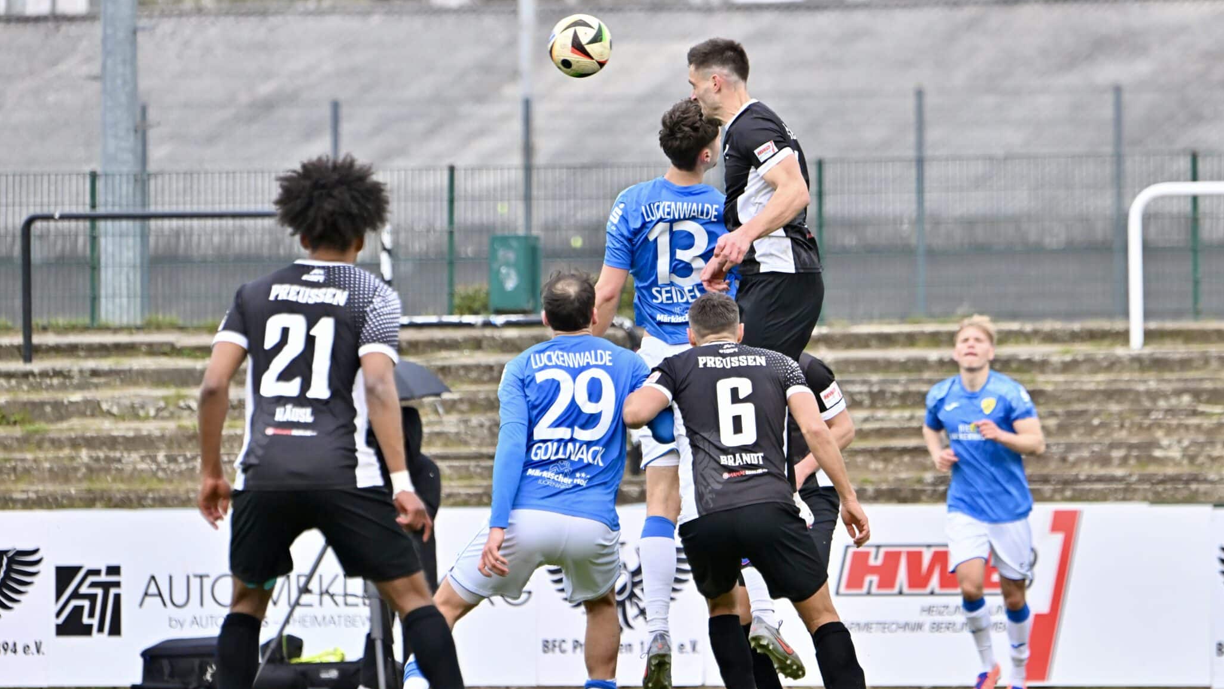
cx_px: 612
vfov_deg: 3.5
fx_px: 11230
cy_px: 376
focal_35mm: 346
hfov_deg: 6.2
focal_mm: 330
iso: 1600
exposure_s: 1/1600
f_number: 5.6
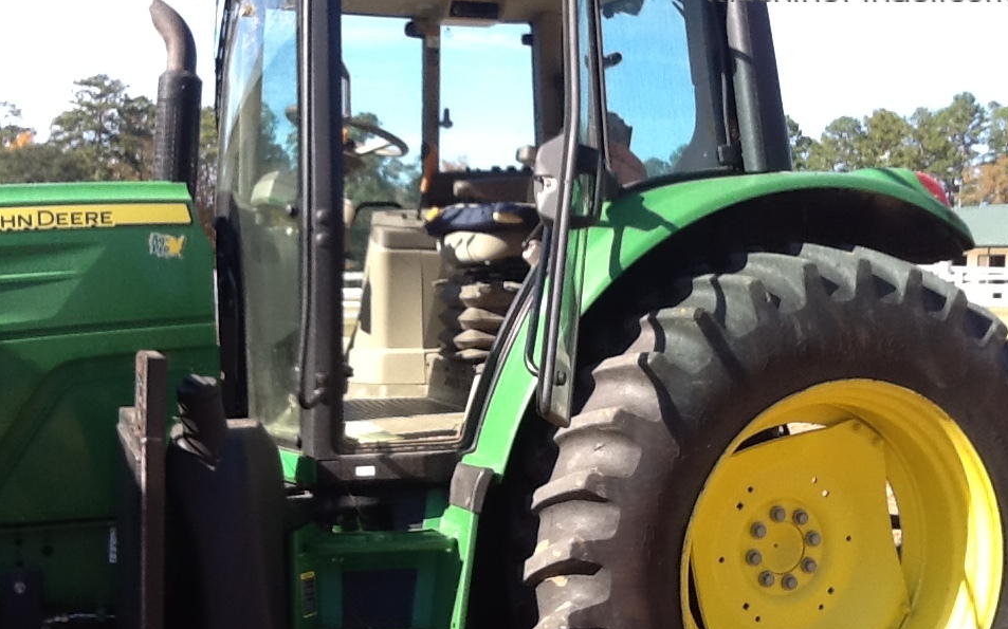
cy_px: 353
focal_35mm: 47
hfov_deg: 42.7
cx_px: 505
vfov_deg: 27.4
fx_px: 1291
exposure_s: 1/424
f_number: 2.4
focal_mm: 2.03
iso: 40
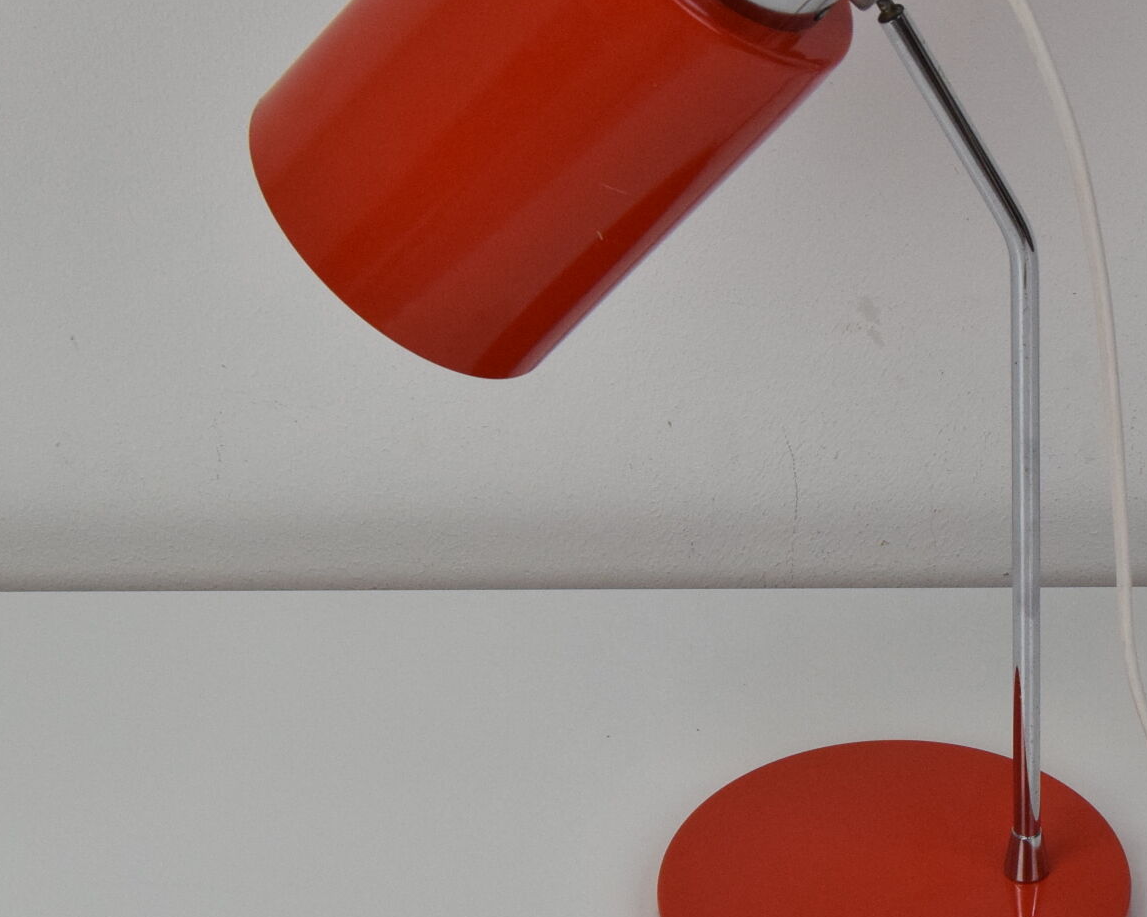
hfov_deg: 15.3
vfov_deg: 12.3
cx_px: 865
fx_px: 4242
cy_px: 516
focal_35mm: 125
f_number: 9
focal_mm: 34
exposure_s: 1/320
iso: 1600
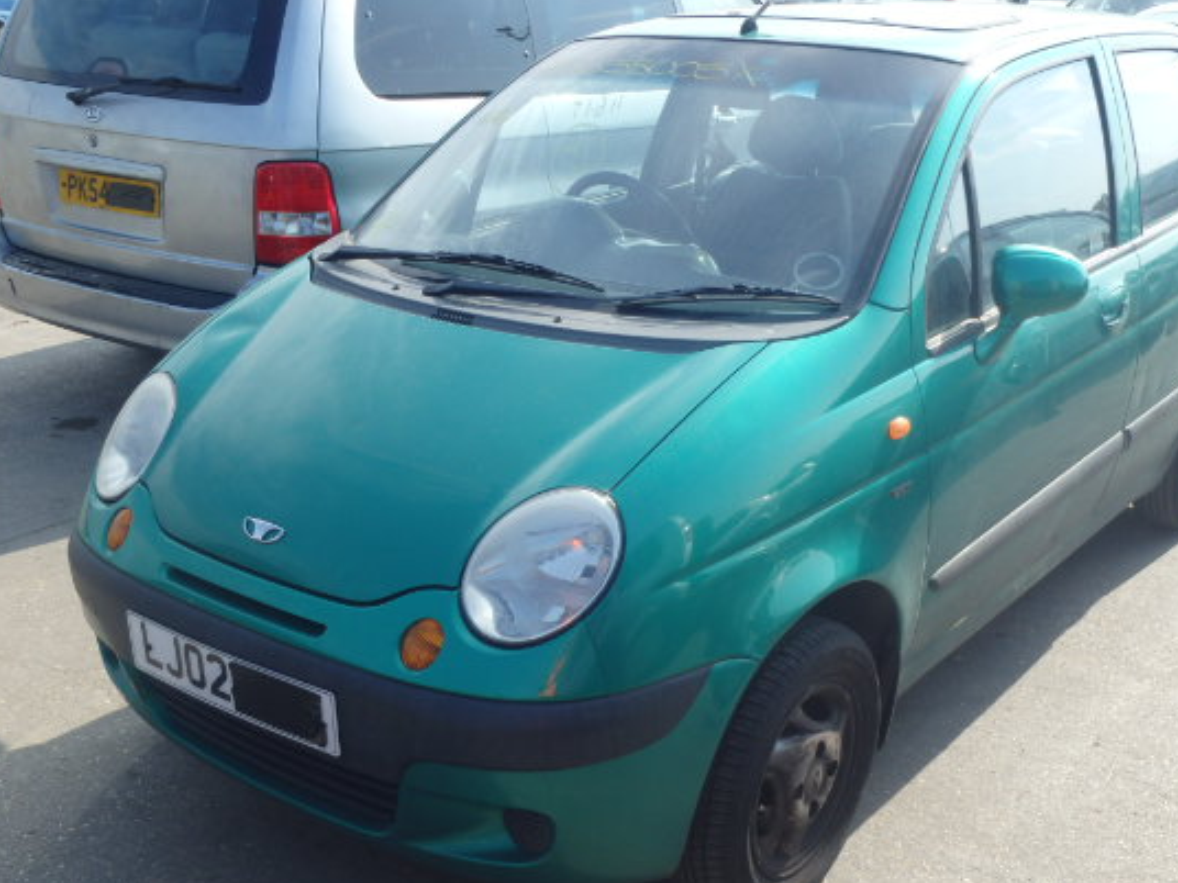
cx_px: 644
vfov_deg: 33.5
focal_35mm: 43
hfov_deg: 43.8
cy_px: 510
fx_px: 1463
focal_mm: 6.4
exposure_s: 1/400
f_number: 4.5
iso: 125
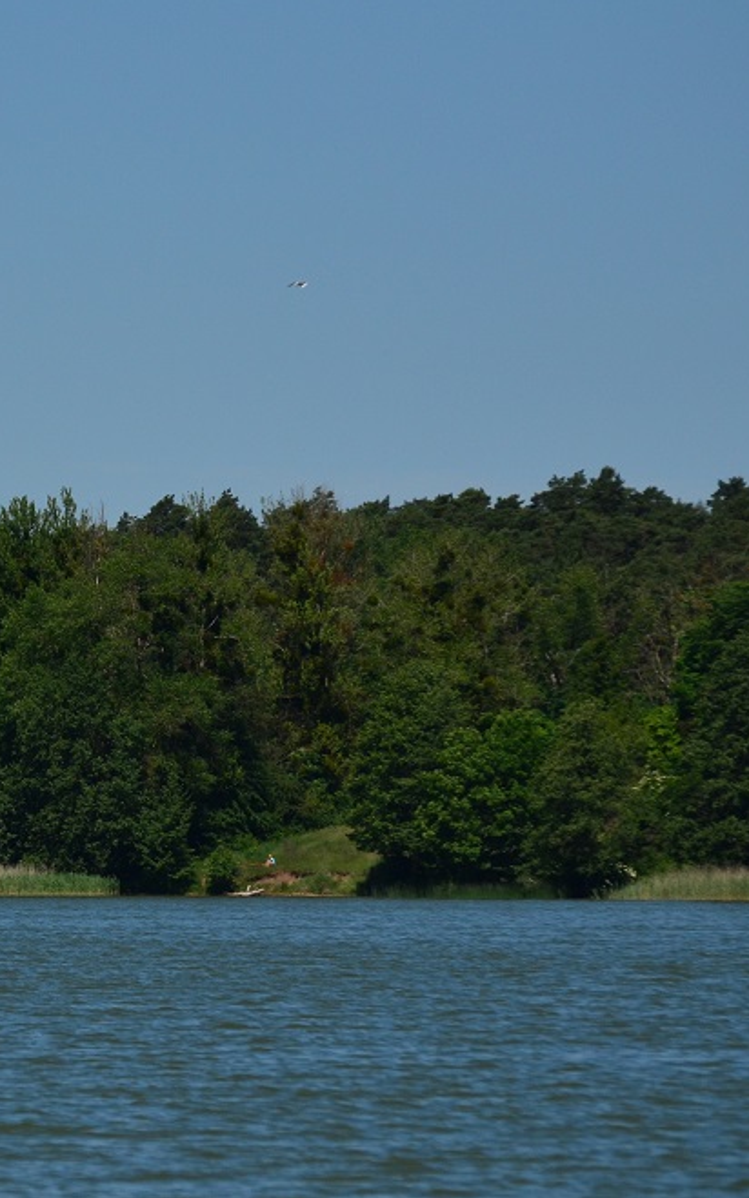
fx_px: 11715
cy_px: 598
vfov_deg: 5.9
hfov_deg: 3.7
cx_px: -153
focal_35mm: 359
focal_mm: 155
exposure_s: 1/8000
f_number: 4.8
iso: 400
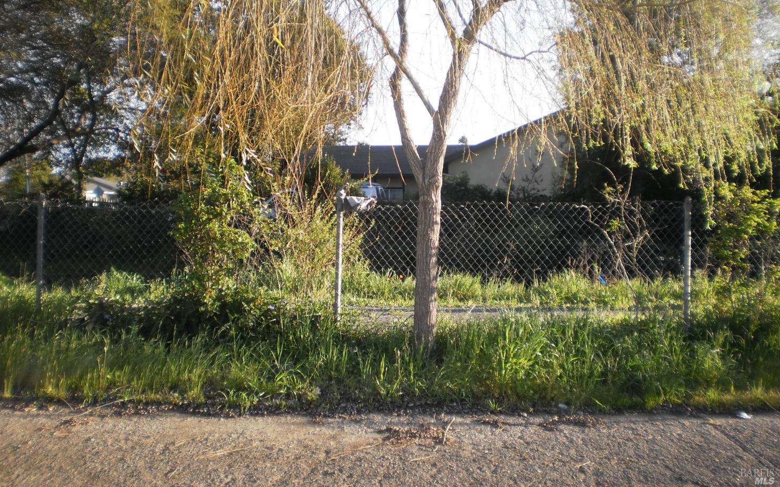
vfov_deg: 32.7
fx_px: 829
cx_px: 385
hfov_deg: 50.4
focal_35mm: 39
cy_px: 193
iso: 100
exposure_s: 1/250
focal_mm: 6.3
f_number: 3.1
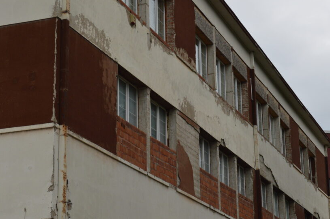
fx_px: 847
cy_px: 99
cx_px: 178
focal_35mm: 93
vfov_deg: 14.7
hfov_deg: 22.0
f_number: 14
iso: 800
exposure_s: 1/800
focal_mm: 55
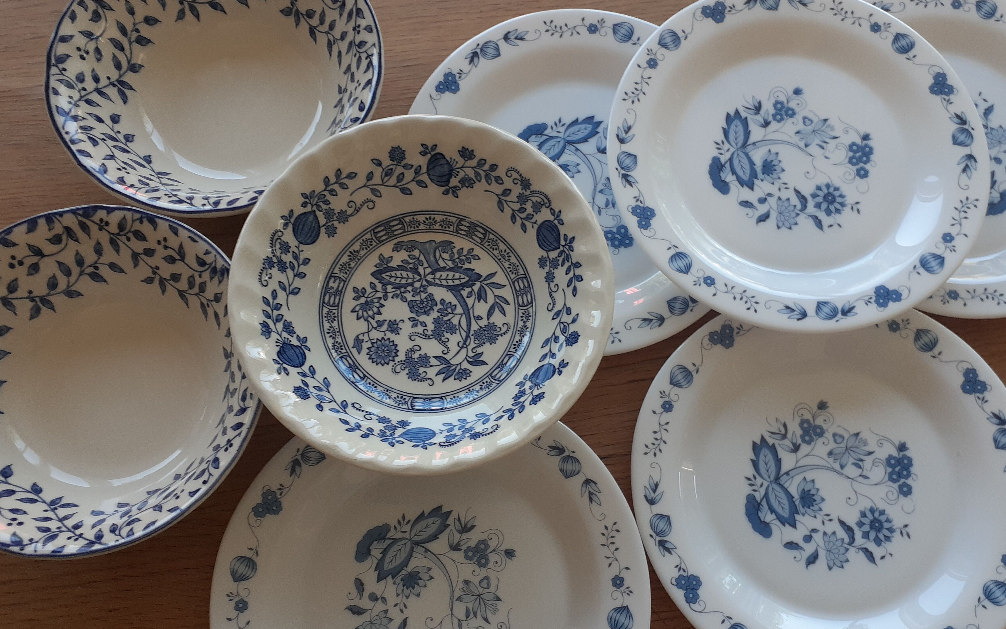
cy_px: 361
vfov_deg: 37.2
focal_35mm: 34
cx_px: 543
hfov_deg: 56.6
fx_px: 932
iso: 50
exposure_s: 1/100
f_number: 1.9
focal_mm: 3.6
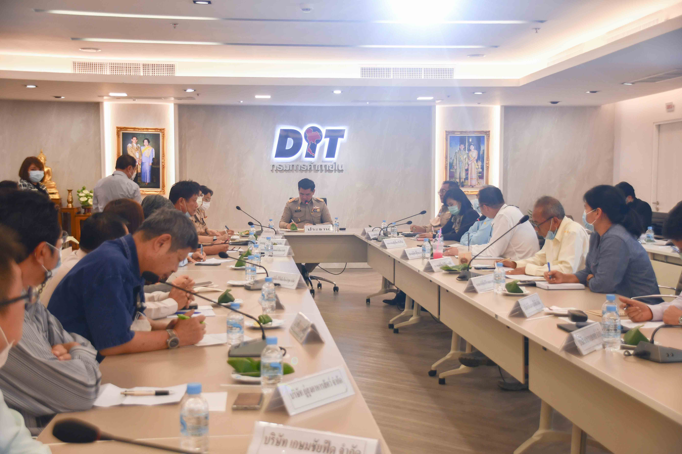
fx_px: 909
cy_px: 227
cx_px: 341
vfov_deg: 28.1
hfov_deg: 41.1
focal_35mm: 48
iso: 280
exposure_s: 1/60
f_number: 4.2
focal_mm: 32
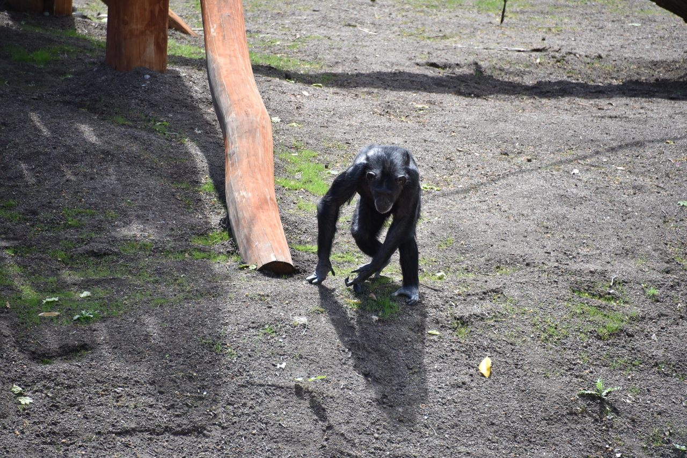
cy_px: 229
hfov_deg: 6.9
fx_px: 5726
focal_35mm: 300
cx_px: 344
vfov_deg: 4.6
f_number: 5.6
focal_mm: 300
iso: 560
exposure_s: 1/640
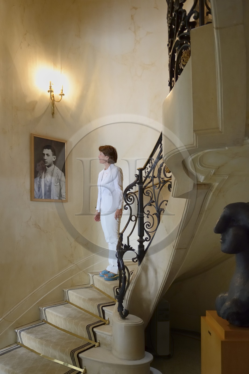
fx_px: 322
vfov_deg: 60.3
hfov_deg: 42.3
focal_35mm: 31
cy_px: 187
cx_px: 124
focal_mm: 31
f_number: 2.8
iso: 1600
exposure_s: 1/125
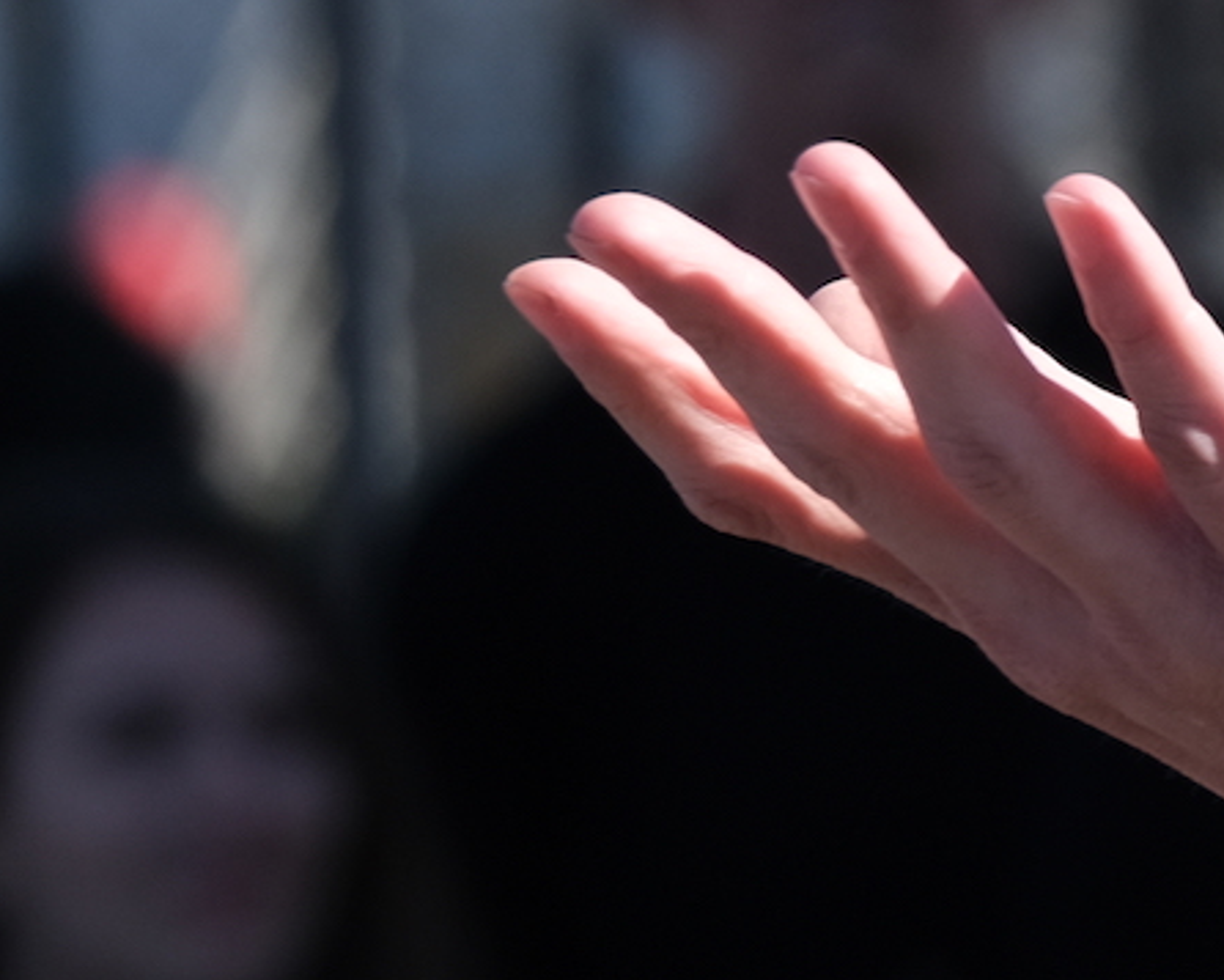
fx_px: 38444
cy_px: 58
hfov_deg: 1.8
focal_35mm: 1061
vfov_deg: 1.5
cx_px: 2802
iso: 250
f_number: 5.6
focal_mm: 140
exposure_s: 1/500
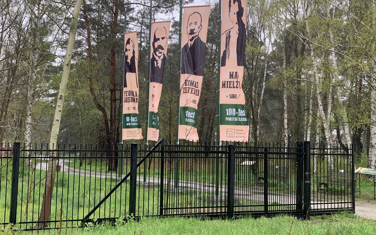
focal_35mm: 56
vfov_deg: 23.1
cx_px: 188
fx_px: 574
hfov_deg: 36.3
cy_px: 95
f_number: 2.4
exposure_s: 1/122
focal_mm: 6
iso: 40
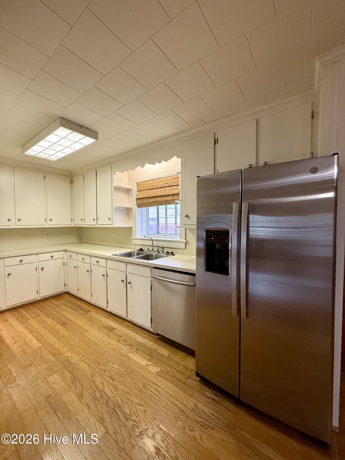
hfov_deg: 85.7
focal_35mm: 14
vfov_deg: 102.1
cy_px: 230
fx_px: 186
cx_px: 172
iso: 250
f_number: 2.2
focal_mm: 2.22
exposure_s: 1/120
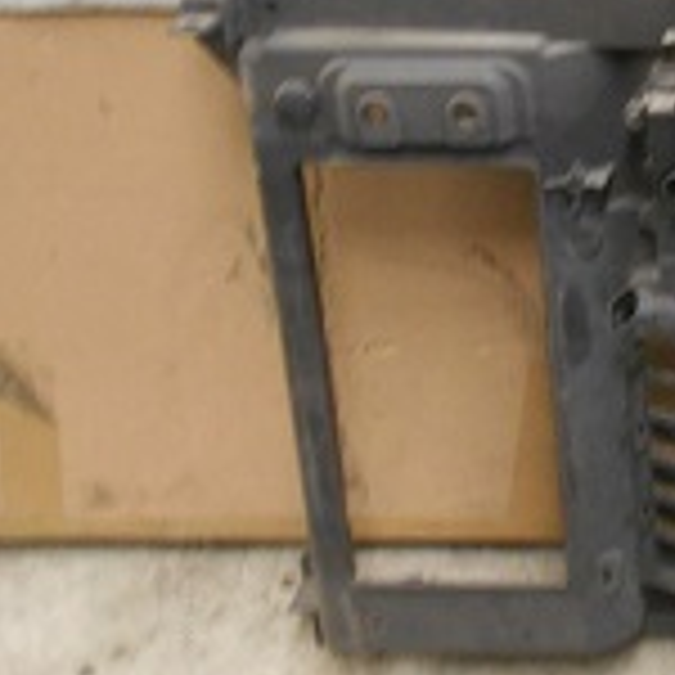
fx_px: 1809
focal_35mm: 82
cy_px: 140
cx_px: 891
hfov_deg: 19.4
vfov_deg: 20.9
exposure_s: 1/10
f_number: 3.4
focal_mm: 5.1
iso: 400
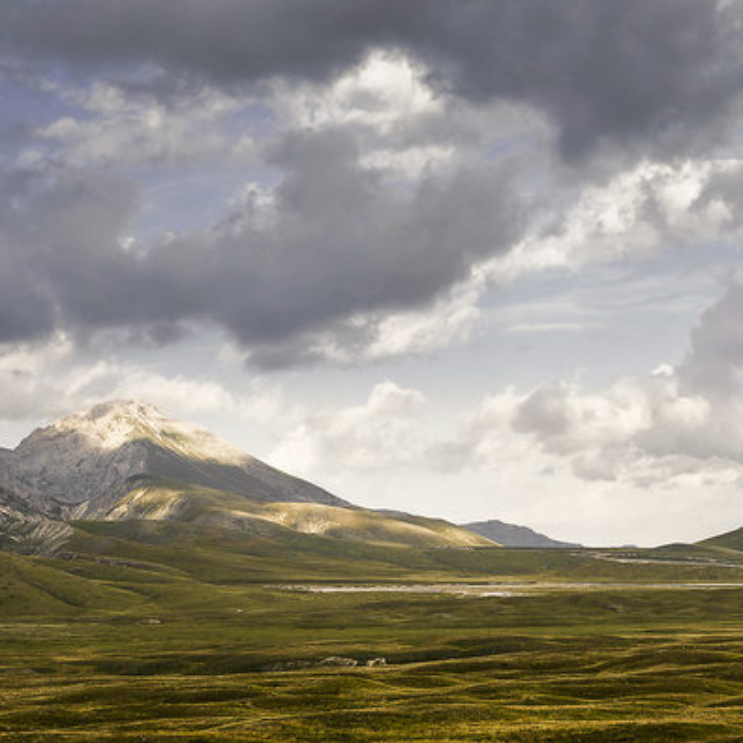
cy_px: 372
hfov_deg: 24.0
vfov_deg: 24.0
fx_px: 1748
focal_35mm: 72
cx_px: 405
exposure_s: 1/100
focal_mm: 56
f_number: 16
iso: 100
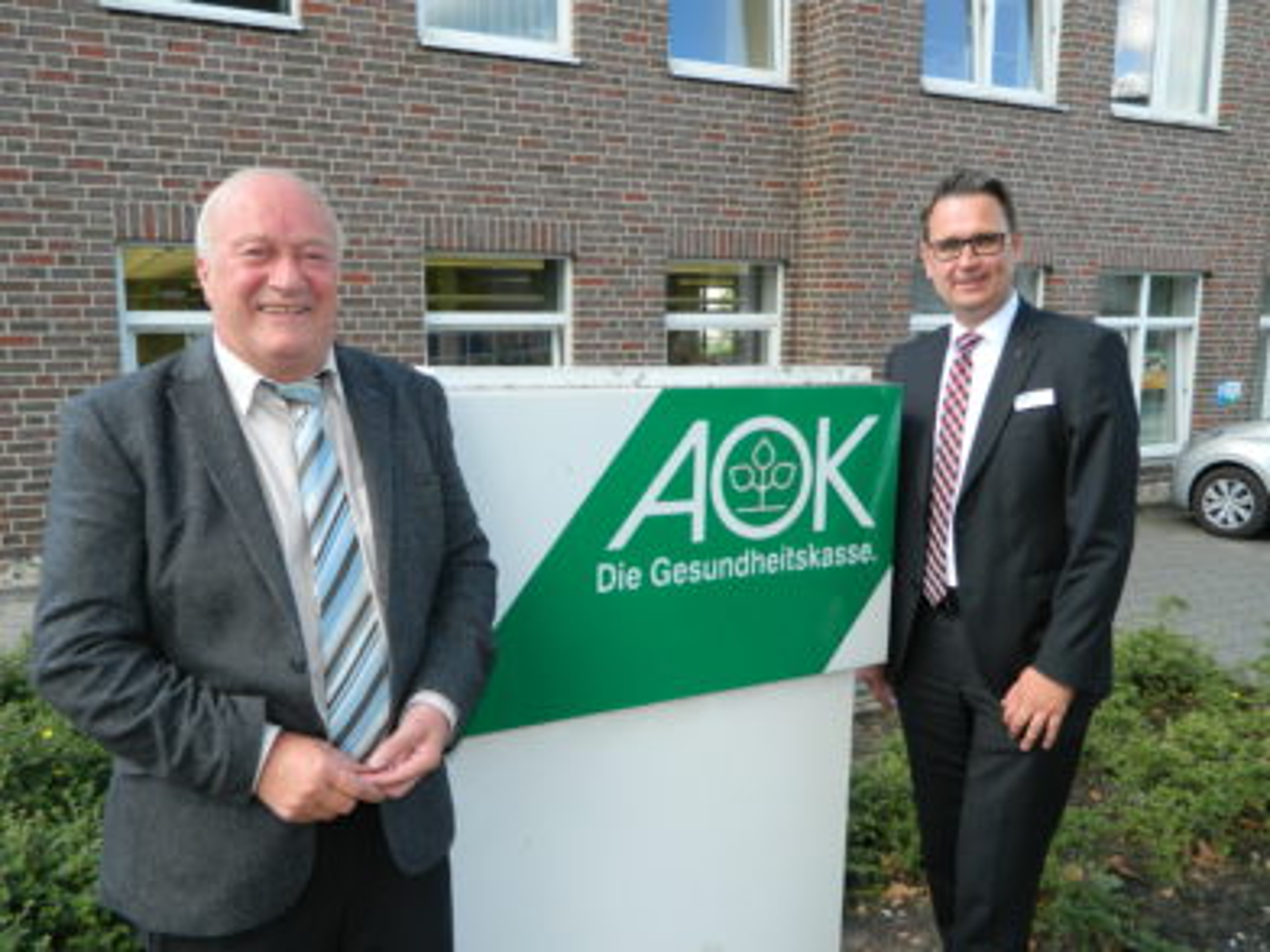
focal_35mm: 28
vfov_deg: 49.7
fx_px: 1027
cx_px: 635
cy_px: 476
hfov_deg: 63.4
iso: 80
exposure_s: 1/160
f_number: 3.2
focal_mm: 5.1
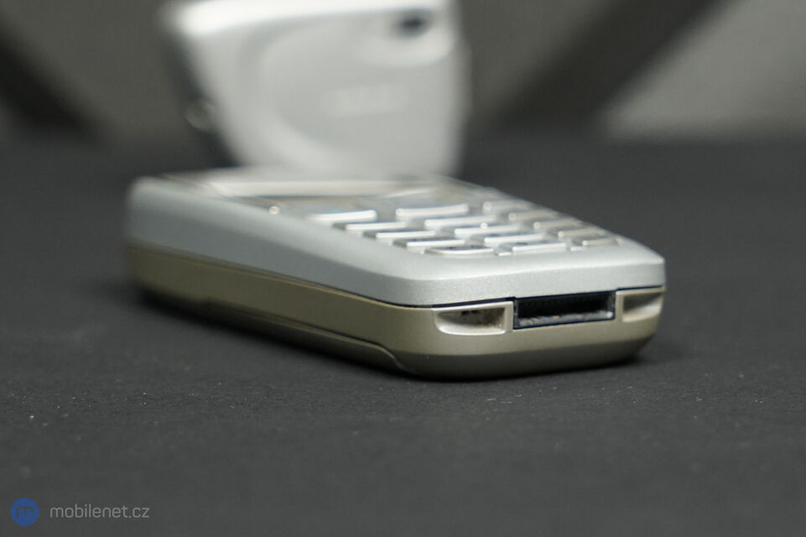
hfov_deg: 28.9
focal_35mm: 70
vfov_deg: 19.4
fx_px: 1567
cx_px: 403
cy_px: 268
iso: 2500
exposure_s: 1/160
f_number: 6.3
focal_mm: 70
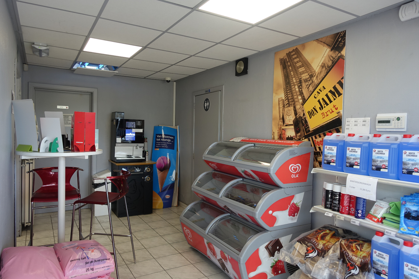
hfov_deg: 73.7
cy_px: 140
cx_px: 210
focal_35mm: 24
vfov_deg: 53.1
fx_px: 279
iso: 125
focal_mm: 8.8
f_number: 2.8
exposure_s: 1/60
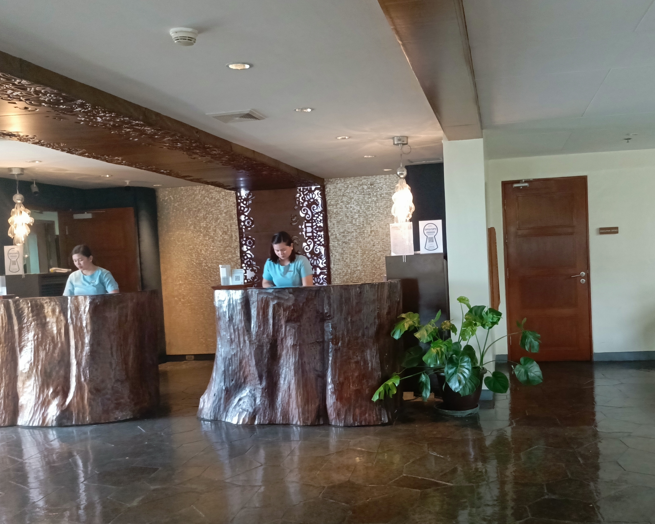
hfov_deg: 51.1
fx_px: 678
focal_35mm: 35
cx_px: 398
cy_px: 293
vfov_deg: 42.2
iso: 1039
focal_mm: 5.25
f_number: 1.7
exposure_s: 1/60
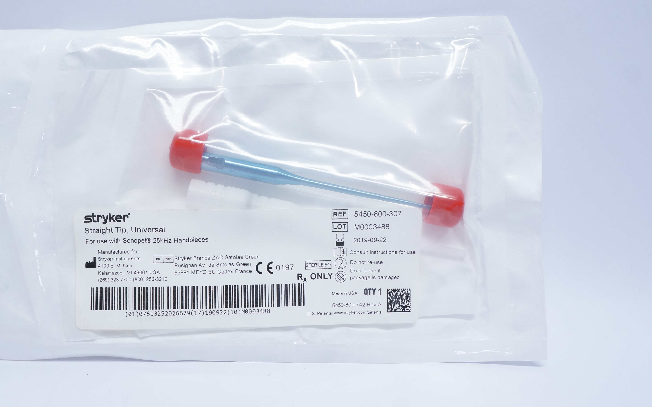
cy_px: 167
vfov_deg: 35.2
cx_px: 288
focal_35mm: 36
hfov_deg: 53.9
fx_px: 640
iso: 800
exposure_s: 1/50
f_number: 7.1
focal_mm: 18
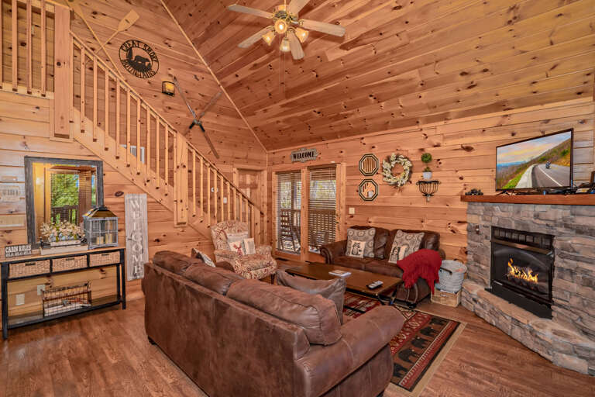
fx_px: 264
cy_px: 198
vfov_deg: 73.7
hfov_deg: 96.7
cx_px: 298
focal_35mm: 16
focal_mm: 16
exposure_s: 1/200
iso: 800
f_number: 10
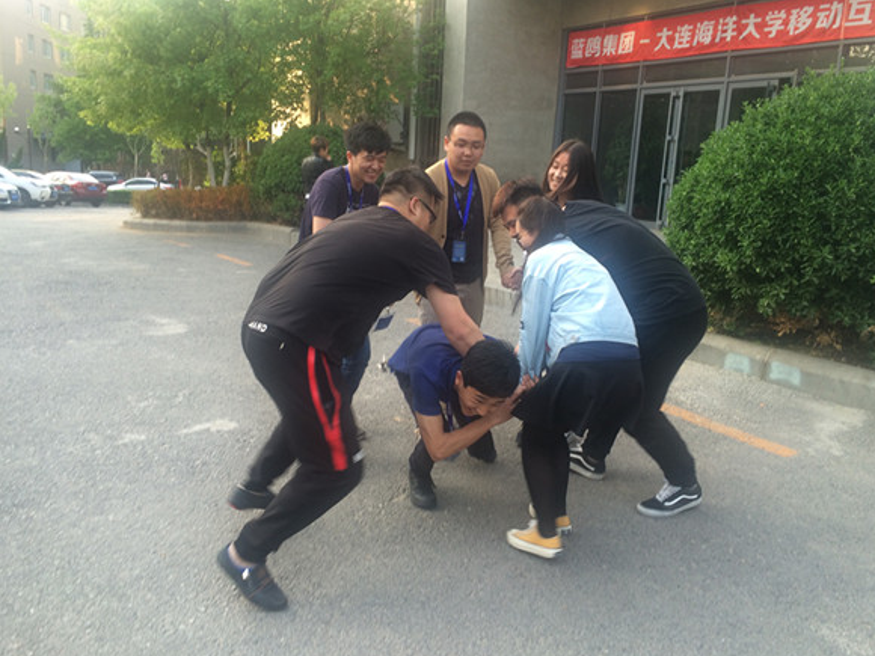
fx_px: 758
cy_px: 326
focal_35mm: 30
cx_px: 441
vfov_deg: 46.8
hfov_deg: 60.0
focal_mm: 4.15
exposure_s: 1/100
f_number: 2.2
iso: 32
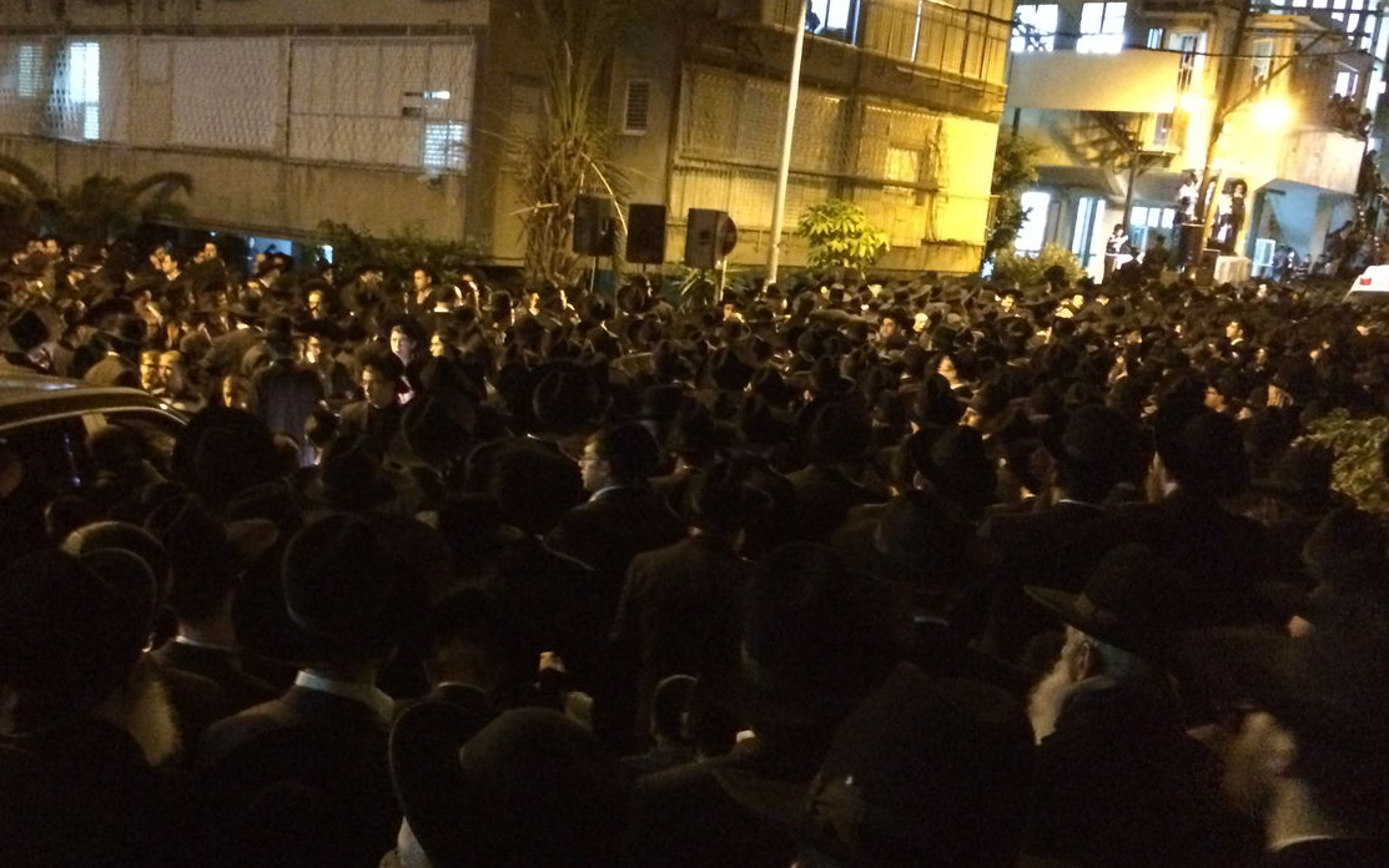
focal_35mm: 40
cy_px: 521
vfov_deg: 31.9
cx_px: 558
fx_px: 1514
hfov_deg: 49.0
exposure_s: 1/15
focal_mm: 4.12
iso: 2000
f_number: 2.2
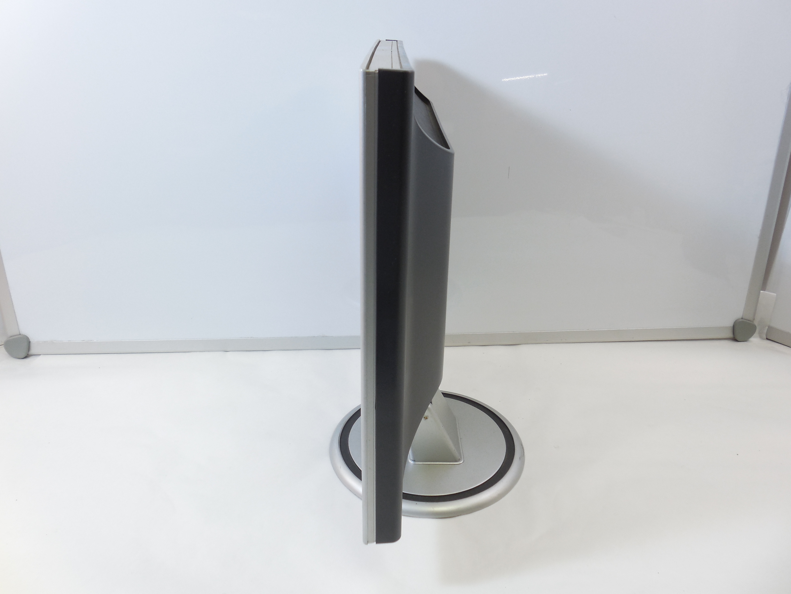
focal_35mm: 26
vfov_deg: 53.1
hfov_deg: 67.3
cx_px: 396
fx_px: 594
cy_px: 297
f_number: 3.5
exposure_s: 1/30
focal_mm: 4.6
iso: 125
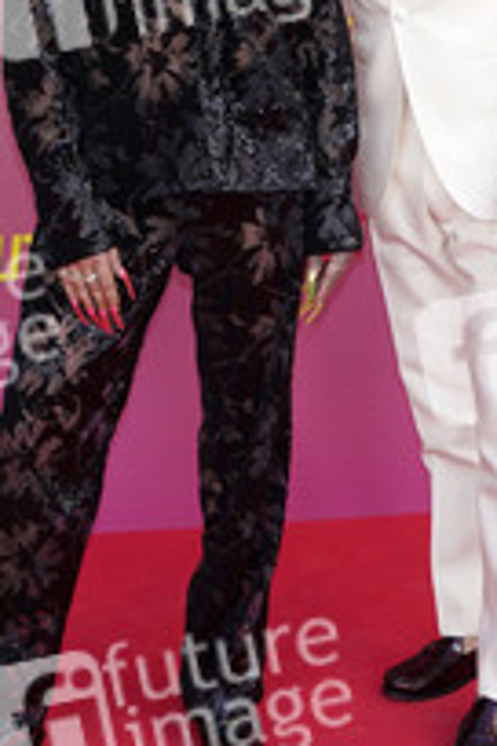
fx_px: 1864
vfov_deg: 22.3
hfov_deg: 15.2
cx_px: 270
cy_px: 157
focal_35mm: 90
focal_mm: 46
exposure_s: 1/160
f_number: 5.6
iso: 320
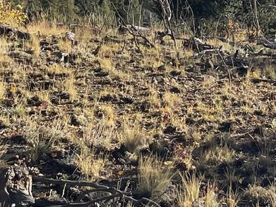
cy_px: -20
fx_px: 813
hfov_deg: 17.3
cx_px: 418
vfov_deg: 14.2
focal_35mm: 102
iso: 32
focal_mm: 4.2
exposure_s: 1/3205
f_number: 1.6
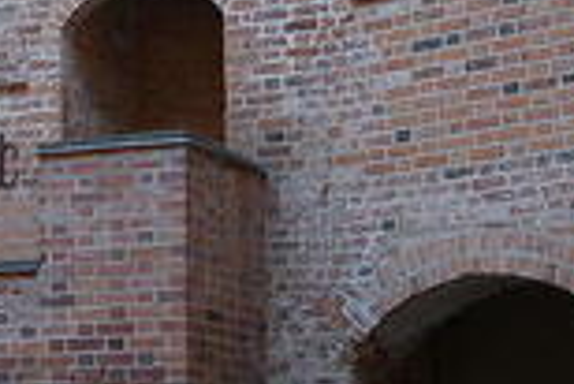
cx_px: -280
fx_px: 2170
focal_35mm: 136
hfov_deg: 14.1
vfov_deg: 10.0
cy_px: 390
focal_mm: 35
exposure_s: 1/80
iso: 250
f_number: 7.1
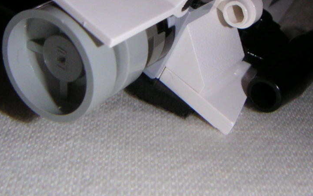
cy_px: 51
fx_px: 597
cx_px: 128
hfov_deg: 29.3
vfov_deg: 18.5
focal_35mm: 70
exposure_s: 1/45
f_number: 6.7
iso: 200
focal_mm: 4.8
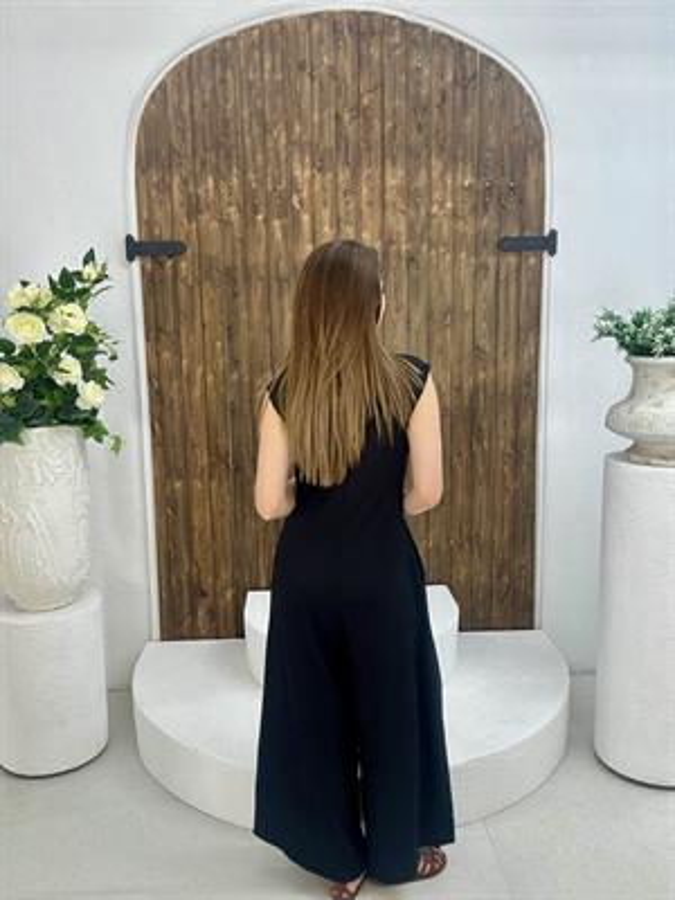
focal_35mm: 30
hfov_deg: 46.8
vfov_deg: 60.0
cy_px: 450
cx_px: 338
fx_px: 780
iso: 50
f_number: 1.9
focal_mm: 2.69
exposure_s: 1/100
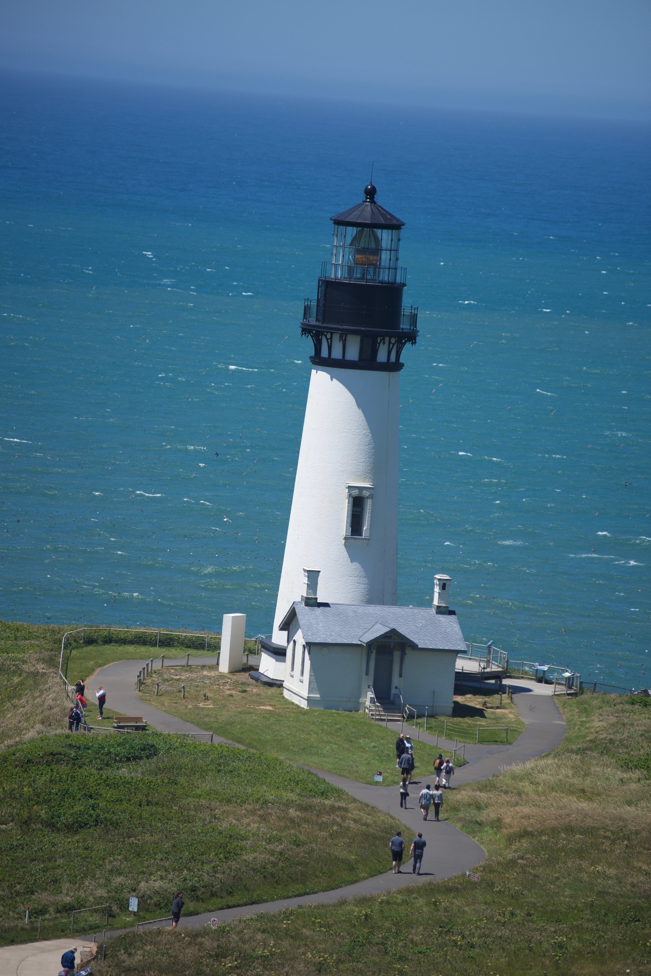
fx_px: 5421
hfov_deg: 6.9
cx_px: 326
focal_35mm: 200
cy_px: 488
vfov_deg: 10.3
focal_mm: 200
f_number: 3.5
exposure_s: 1/1600
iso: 100
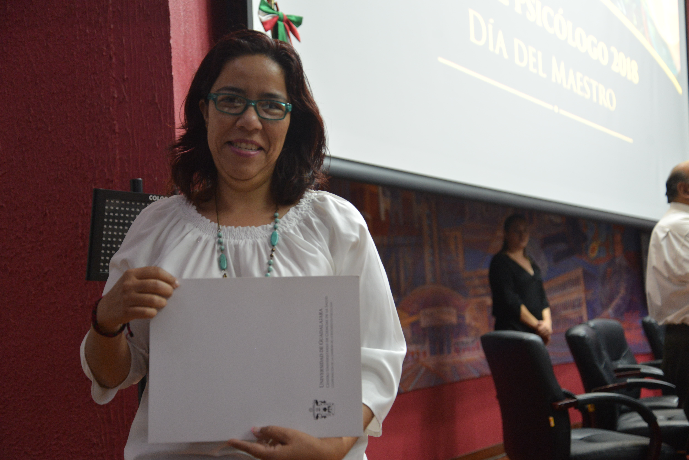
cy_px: 230
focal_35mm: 52
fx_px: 996
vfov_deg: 26.0
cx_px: 344
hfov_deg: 38.2
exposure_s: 1/20
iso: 1600
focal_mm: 52
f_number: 4.2
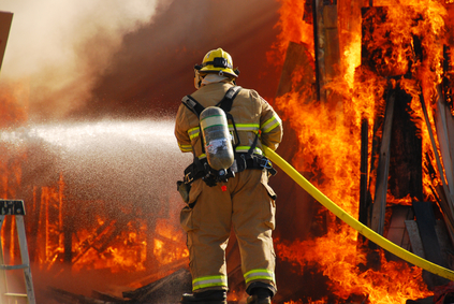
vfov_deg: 5.4
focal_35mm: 255
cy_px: 152
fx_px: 3219
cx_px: 227
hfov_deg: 8.1
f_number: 5.6
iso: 400
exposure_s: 1/1250
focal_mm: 170
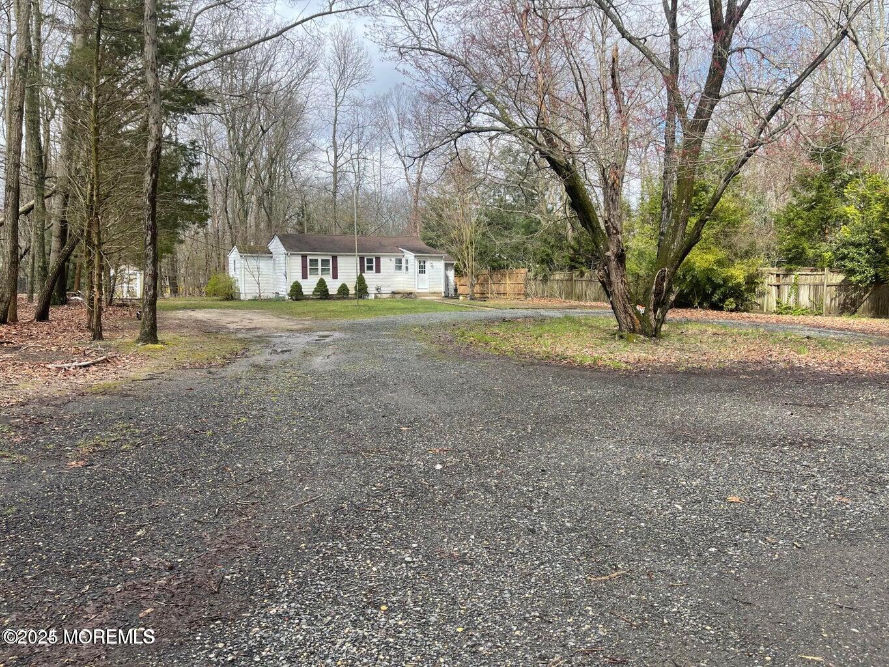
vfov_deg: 53.1
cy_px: 334
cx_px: 444
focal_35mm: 26
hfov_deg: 67.3
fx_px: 668
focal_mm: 5.1
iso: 32
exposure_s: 1/1175
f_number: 1.6
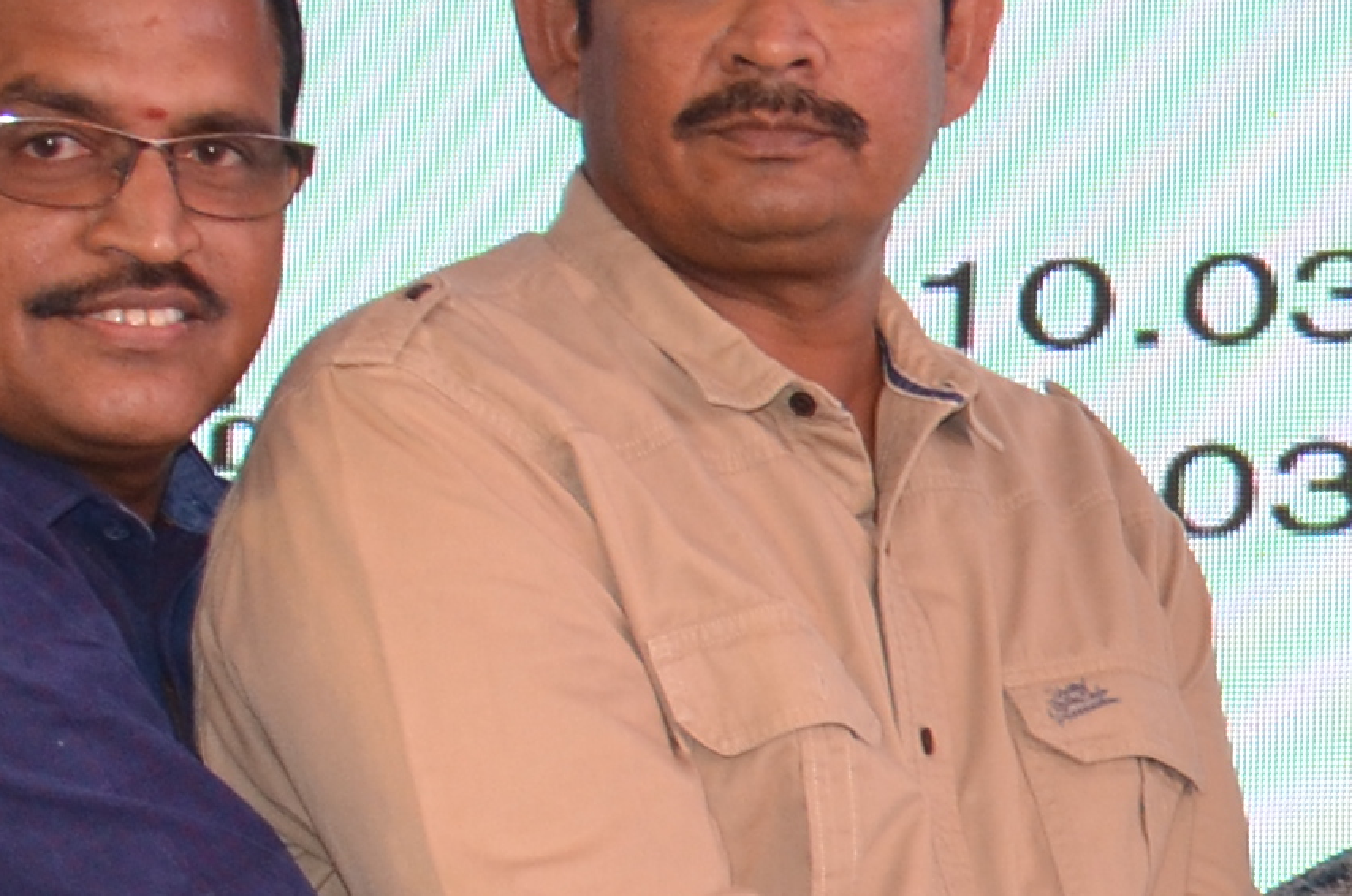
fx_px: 8434
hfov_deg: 9.0
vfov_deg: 6.1
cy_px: 804
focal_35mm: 225
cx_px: 1857
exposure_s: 1/80
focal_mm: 26
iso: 400
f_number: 4
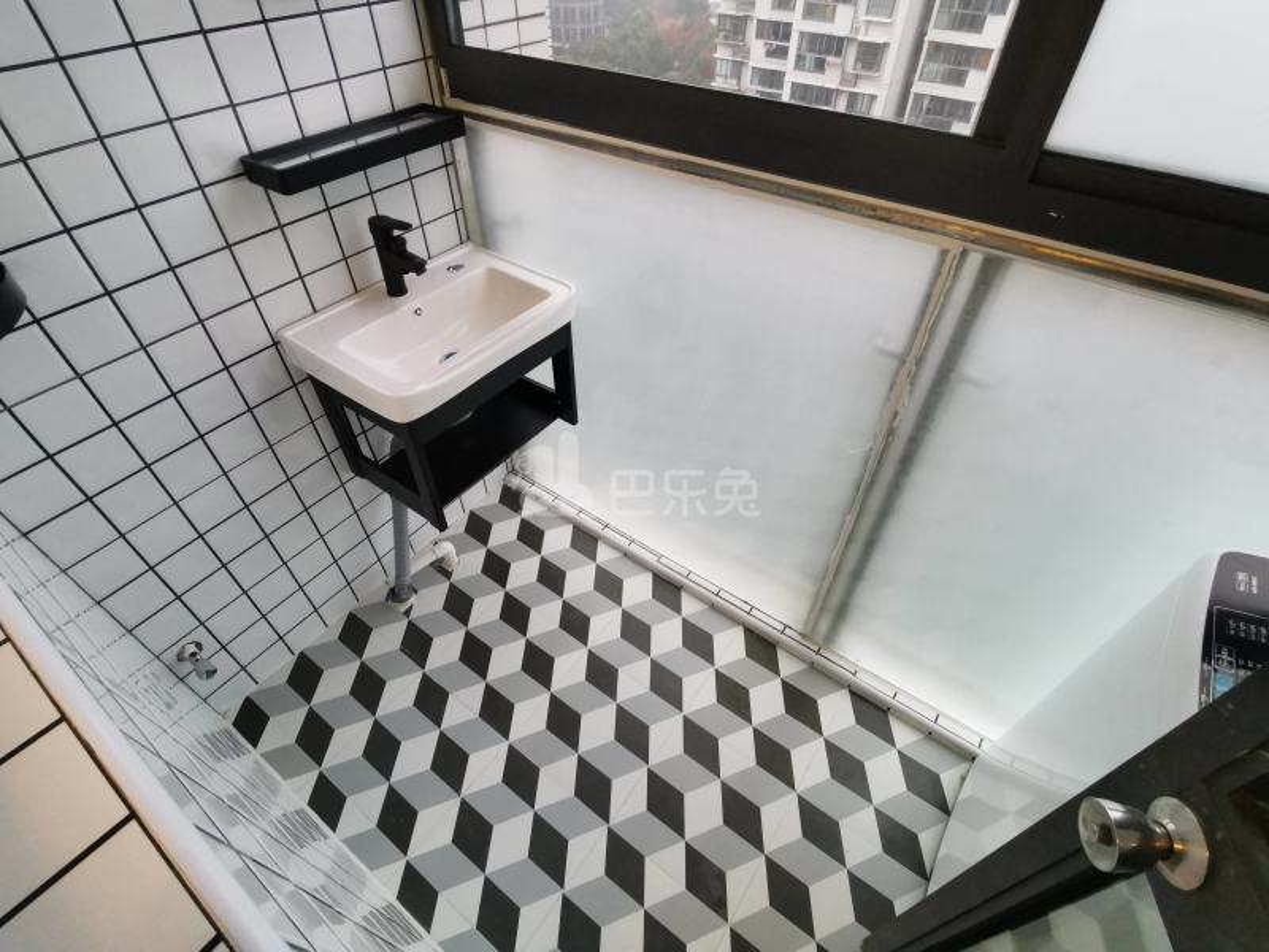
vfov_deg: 74.7
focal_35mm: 17
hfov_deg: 91.0
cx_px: 634
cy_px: 476
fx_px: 623
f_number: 2.2
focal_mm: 2.23
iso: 250
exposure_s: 1/33.3
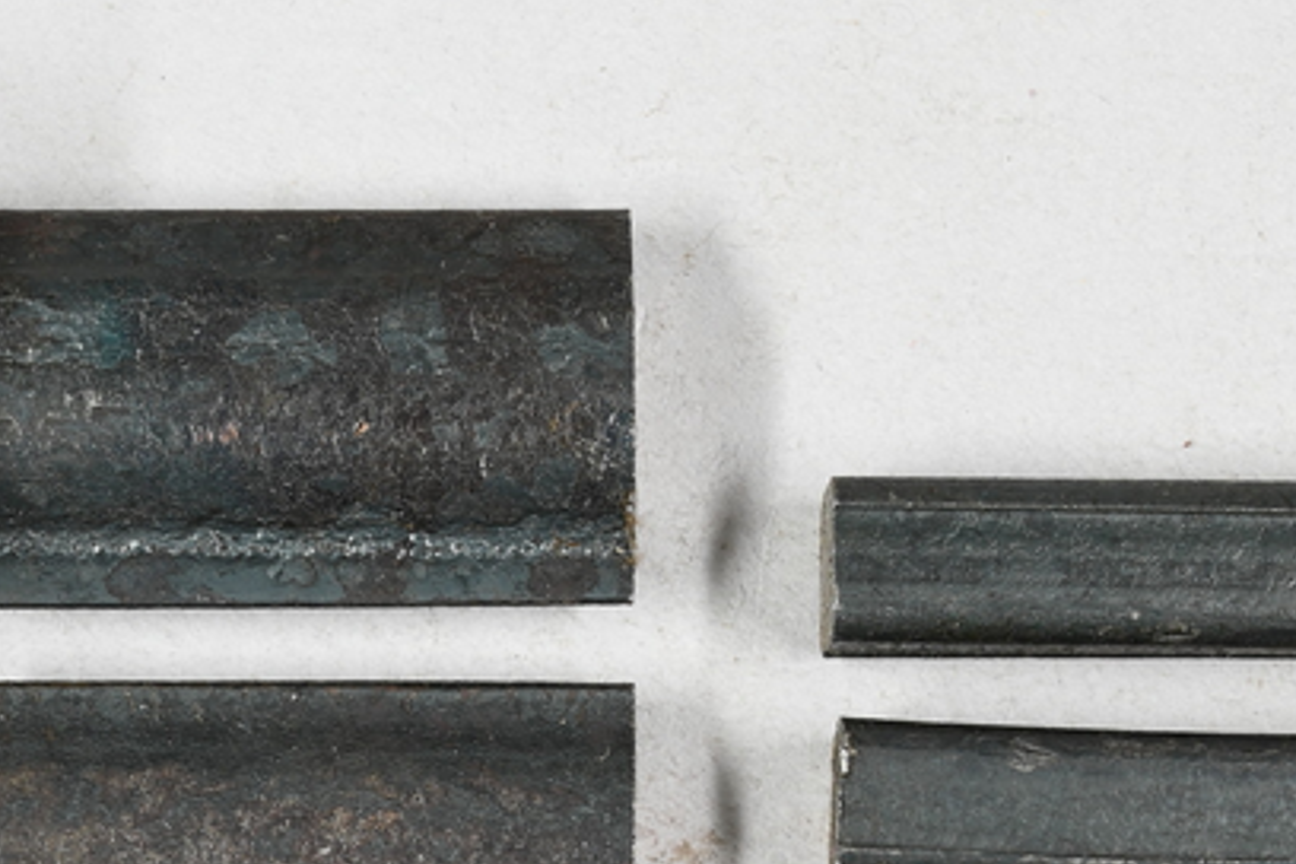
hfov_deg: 10.0
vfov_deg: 6.6
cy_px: 1240
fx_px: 7415
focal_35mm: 206
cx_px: 308
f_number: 14
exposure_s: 1/2
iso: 100
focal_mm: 70
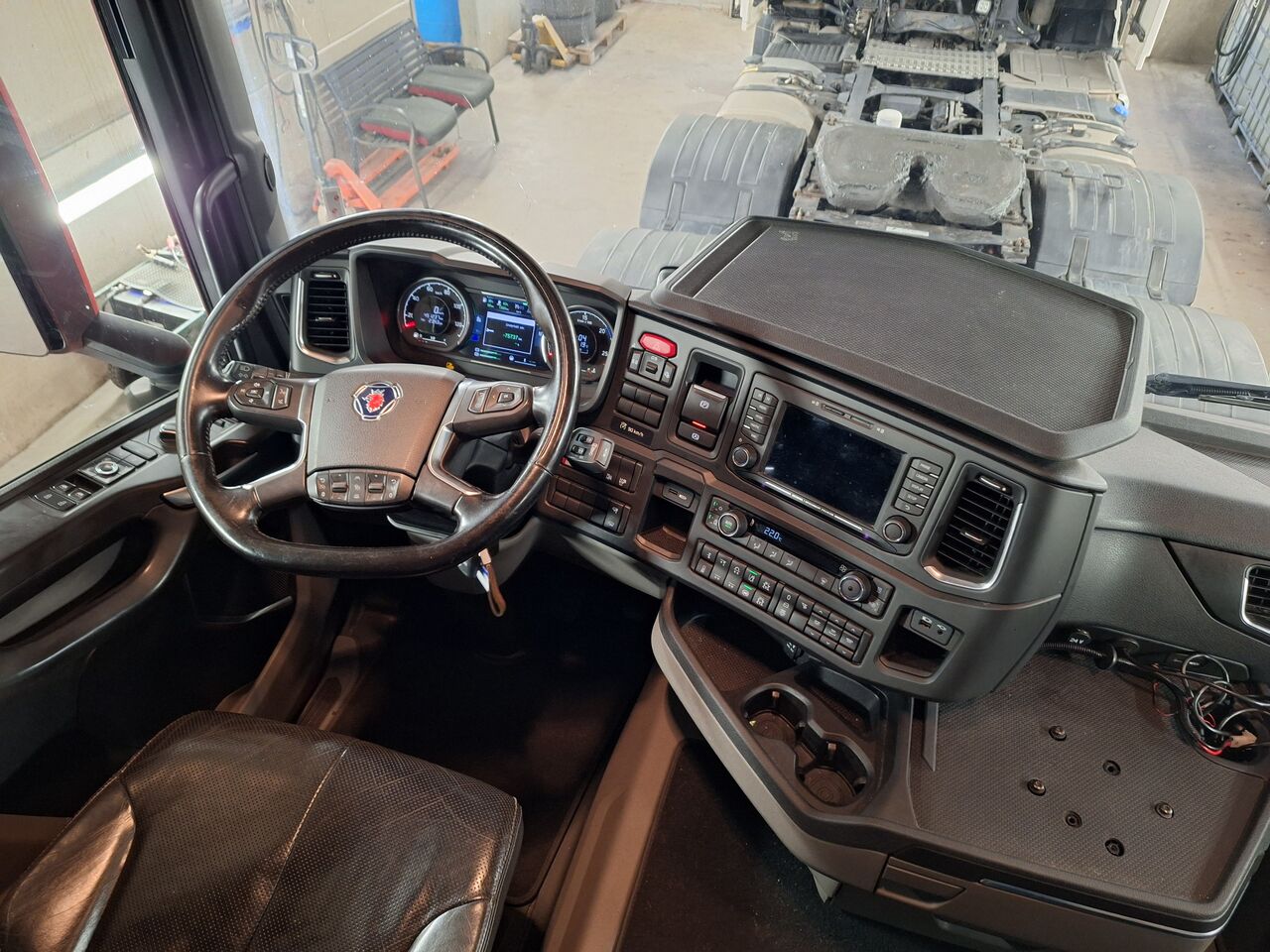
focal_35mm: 23
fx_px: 844
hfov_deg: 73.9
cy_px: 476
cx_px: 635
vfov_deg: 58.9
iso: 400
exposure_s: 1/25
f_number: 1.8
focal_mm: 5.54
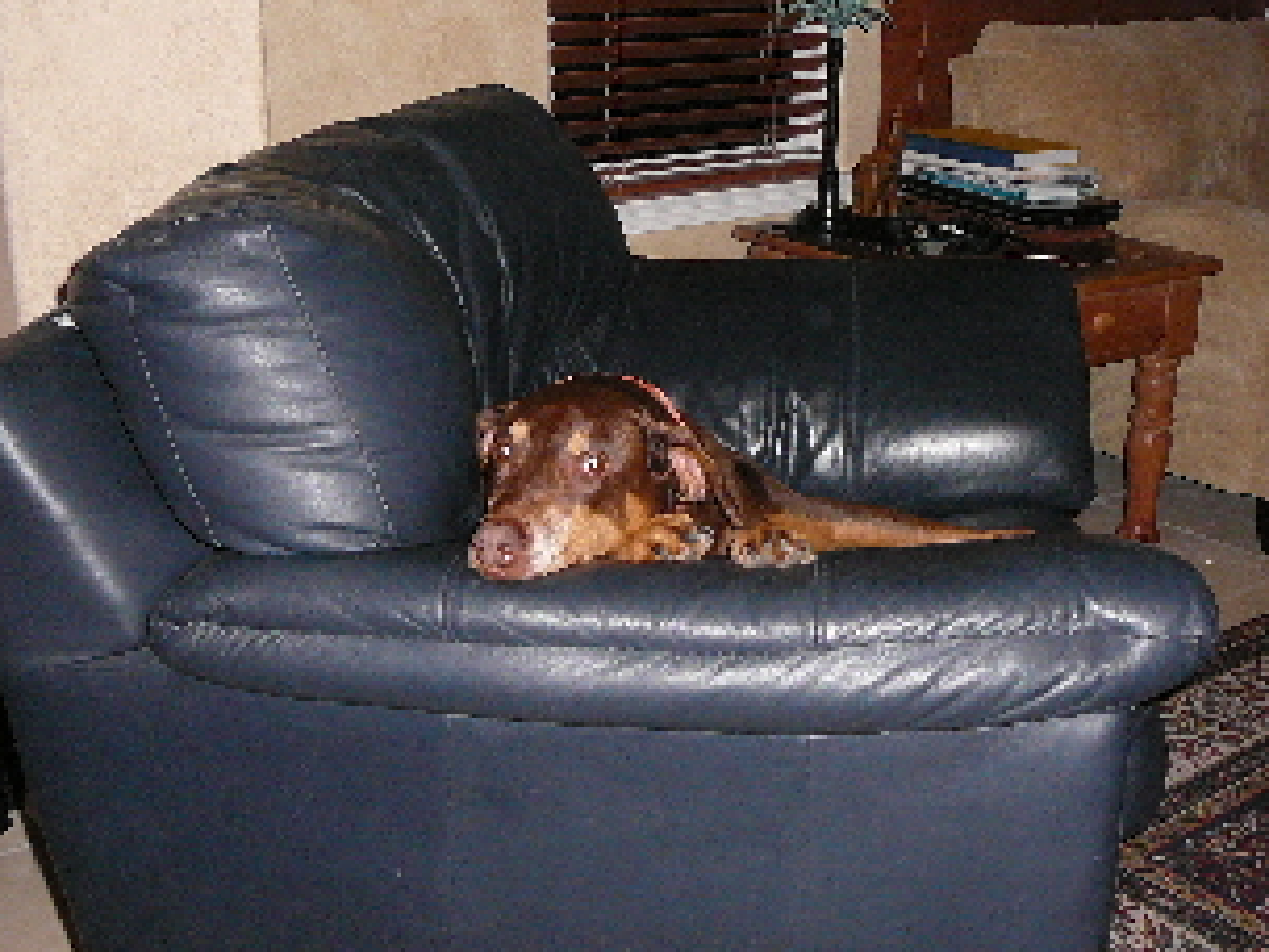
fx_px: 1686
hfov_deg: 41.2
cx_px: 697
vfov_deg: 31.5
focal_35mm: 46
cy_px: 476
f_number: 2.8
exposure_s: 1/30
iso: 250
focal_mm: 5.2
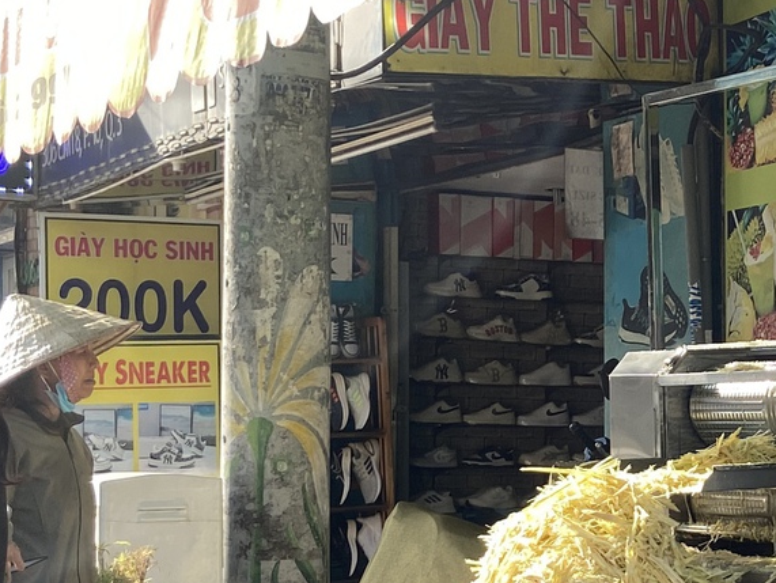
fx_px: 2041
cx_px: 809
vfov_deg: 16.2
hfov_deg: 20.7
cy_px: 383
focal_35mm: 91
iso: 32
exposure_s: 1/613
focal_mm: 4.25
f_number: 1.8
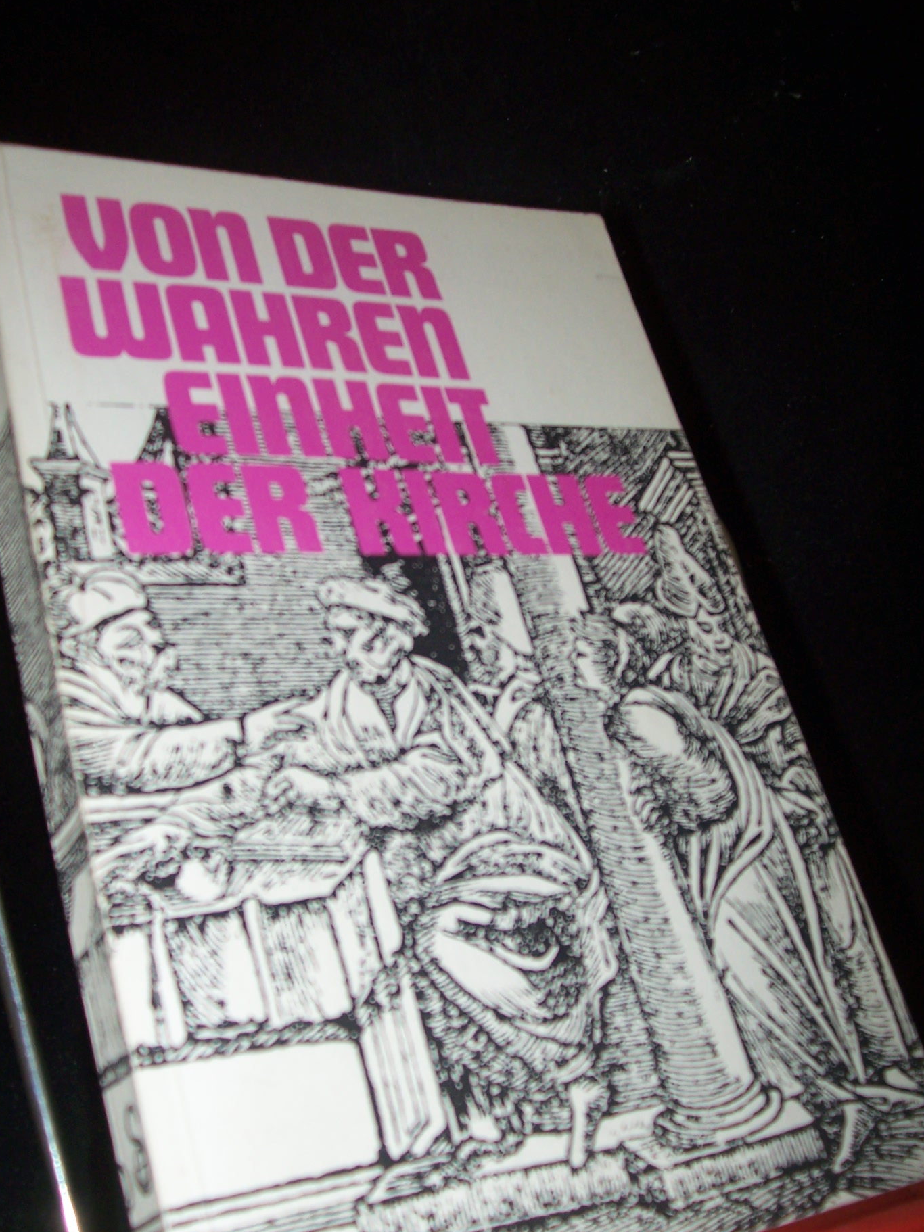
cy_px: 717
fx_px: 1531
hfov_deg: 33.6
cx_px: 466
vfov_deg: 43.7
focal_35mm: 43
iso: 80
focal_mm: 5.6
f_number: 2.7
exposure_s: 1/60
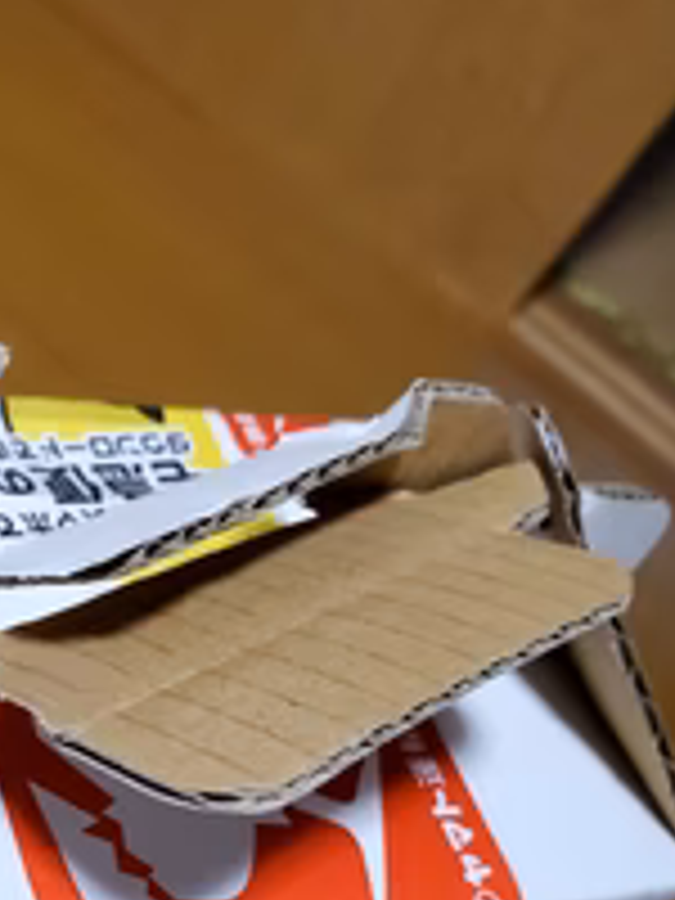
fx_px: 1352
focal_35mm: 52
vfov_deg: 35.5
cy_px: 738
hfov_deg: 26.8
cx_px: 32
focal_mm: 4.3
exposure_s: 1/50
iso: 500
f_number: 2.4
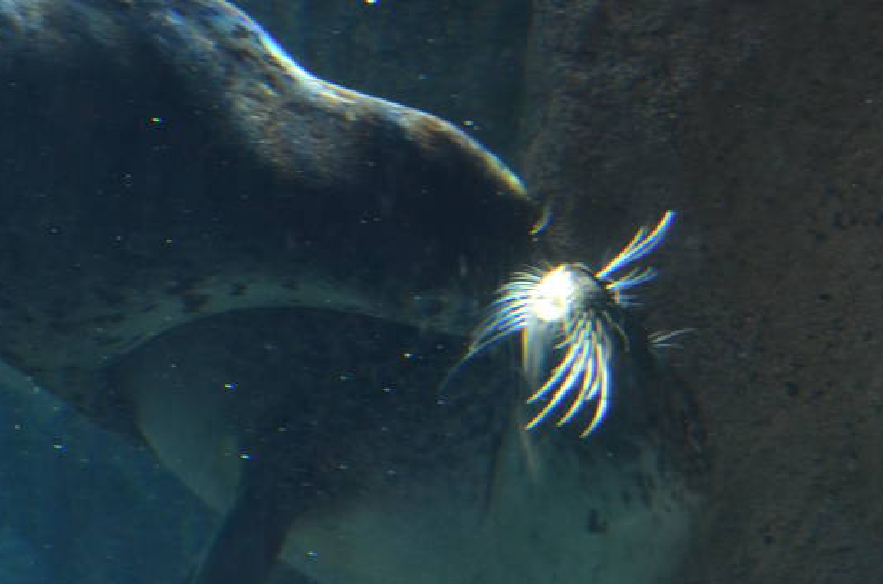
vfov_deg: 10.9
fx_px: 3059
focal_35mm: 125
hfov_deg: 15.8
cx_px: -182
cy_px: 318
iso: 320
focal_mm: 28
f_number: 5.6
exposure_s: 1/125
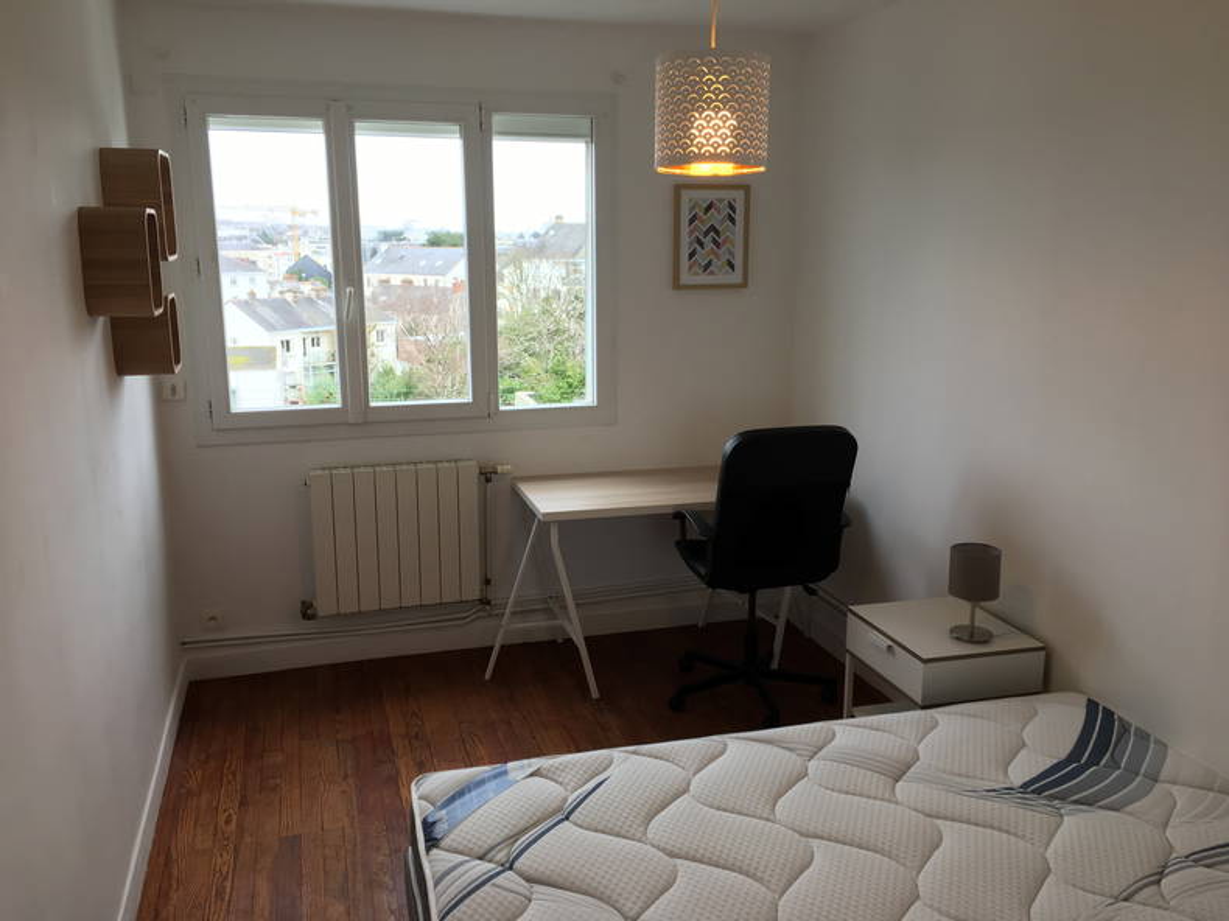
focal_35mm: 29
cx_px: 614
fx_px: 1029
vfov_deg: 48.2
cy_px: 460
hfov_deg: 61.7
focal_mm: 4.15
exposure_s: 1/50
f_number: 2.2
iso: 32
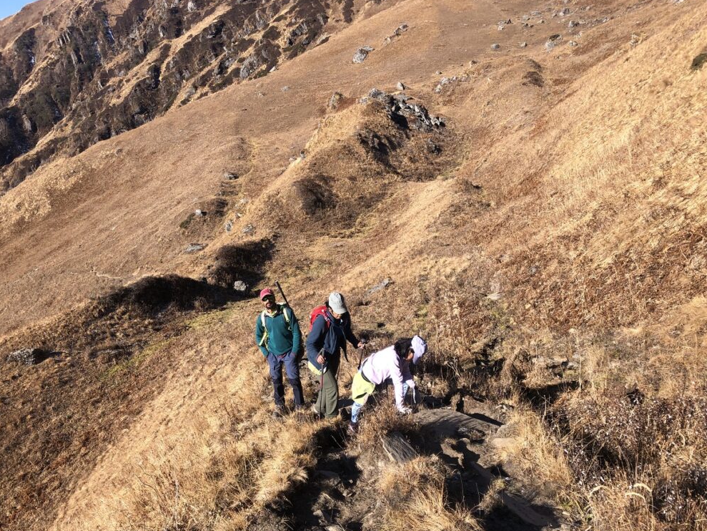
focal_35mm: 29
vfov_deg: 48.2
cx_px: 352
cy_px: 266
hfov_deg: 61.7
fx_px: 592
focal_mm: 3.99
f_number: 1.8
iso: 20
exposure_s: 1/1185
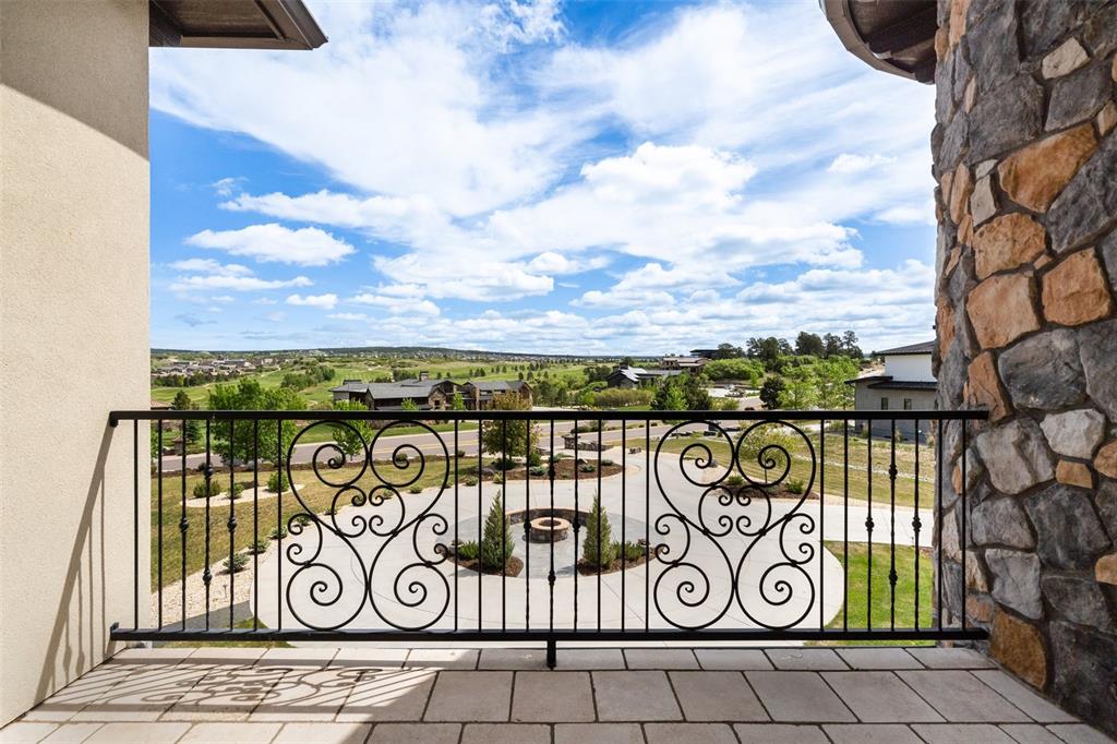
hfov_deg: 96.8
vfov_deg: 73.7
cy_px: 372
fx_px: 496
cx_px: 558
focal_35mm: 16
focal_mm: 16
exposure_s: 1/3000
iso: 500
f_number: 8
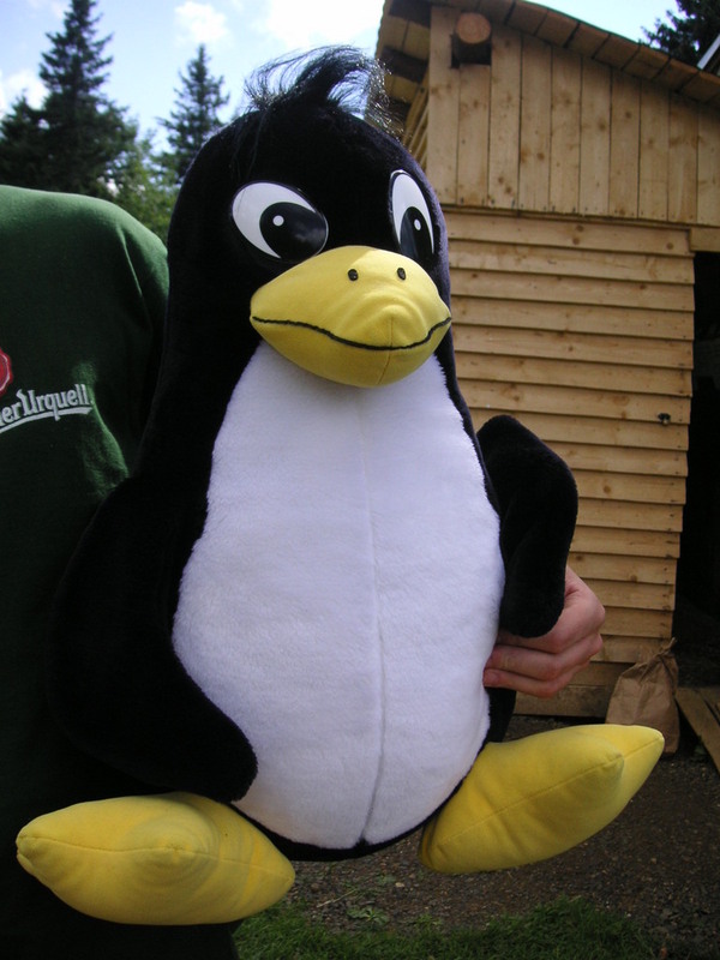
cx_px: 360
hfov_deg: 38.7
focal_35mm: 37
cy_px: 480
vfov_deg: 50.1
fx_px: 1026
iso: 50
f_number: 2.8
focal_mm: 6.1
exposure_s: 1/750
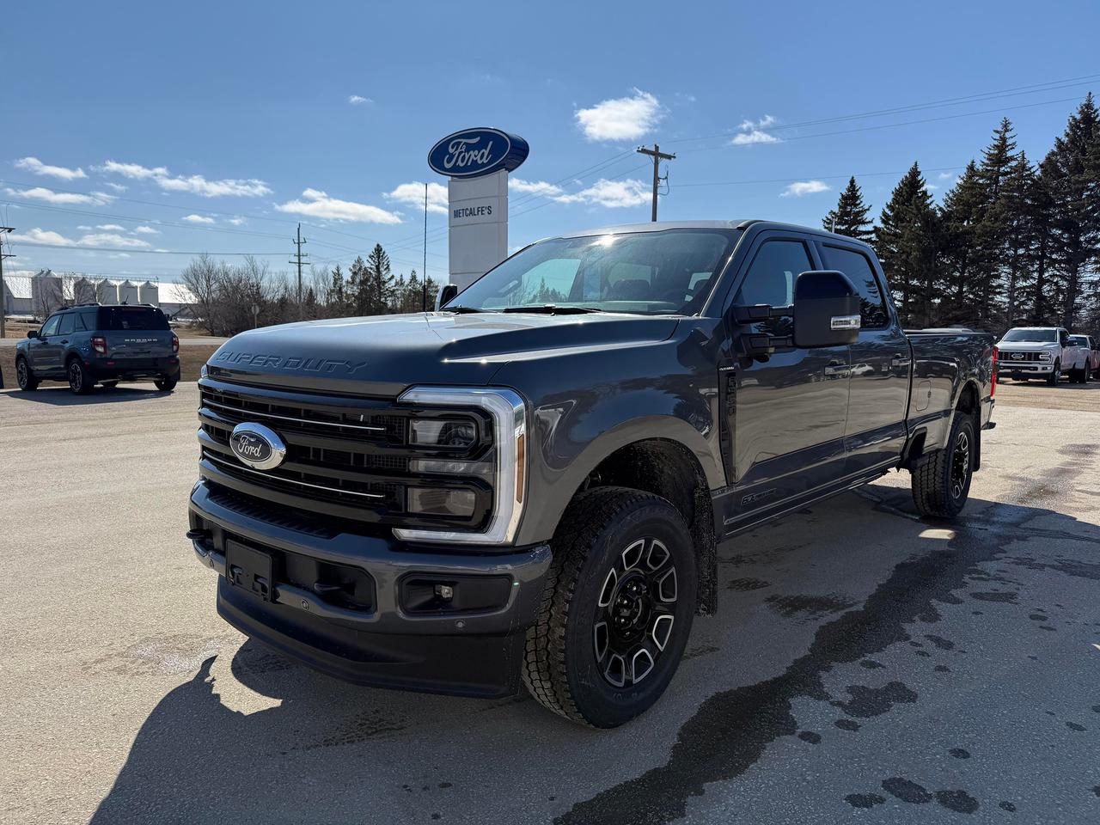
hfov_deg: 71.6
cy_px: 412
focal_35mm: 24
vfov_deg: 56.8
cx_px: 550
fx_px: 763
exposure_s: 1/8130
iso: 80
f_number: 1.78
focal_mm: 6.76
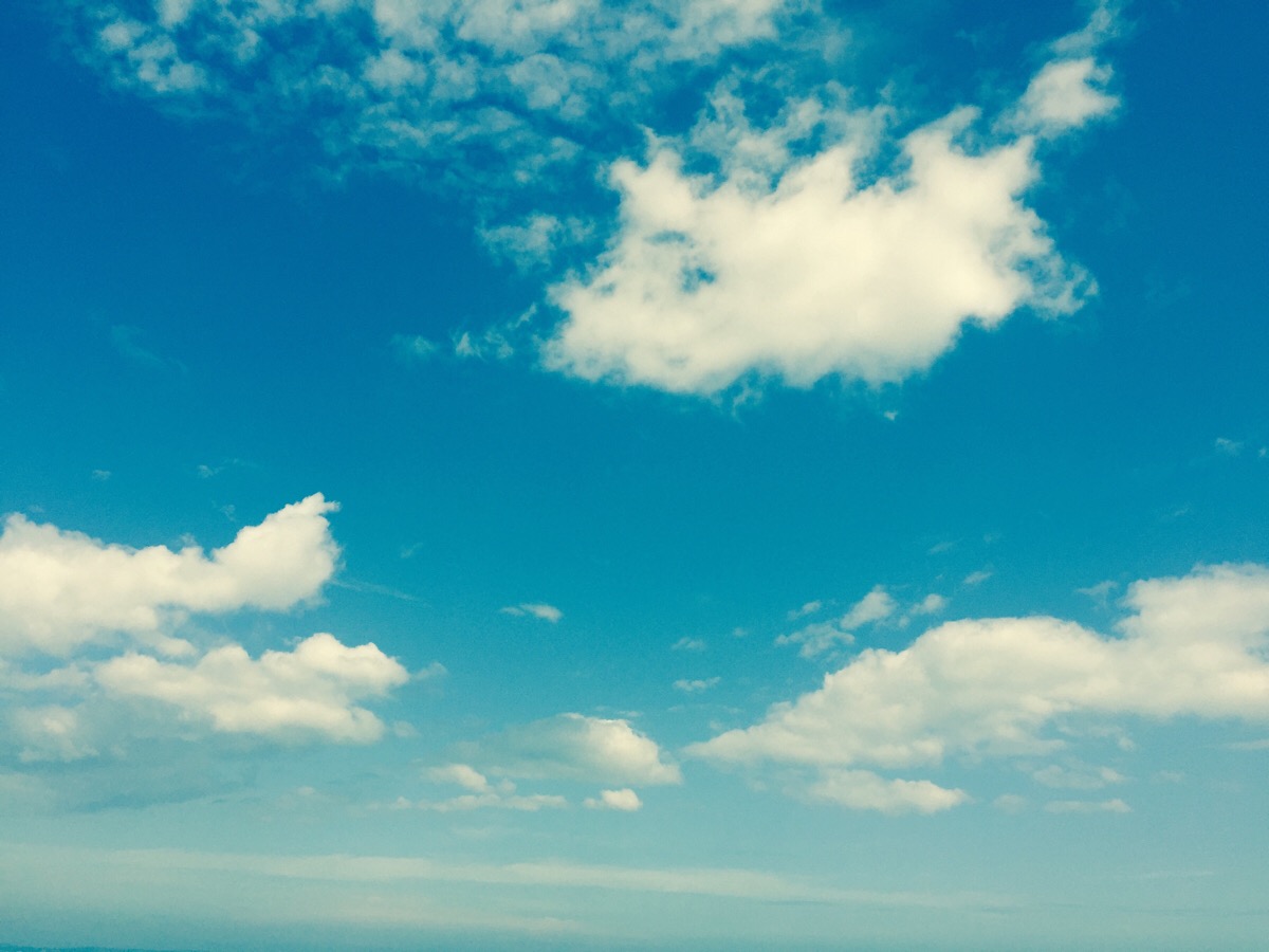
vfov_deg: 48.2
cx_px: 634
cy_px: 476
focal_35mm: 29
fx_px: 1063
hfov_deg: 61.7
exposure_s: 1/3597
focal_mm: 4.15
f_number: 2.2
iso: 32
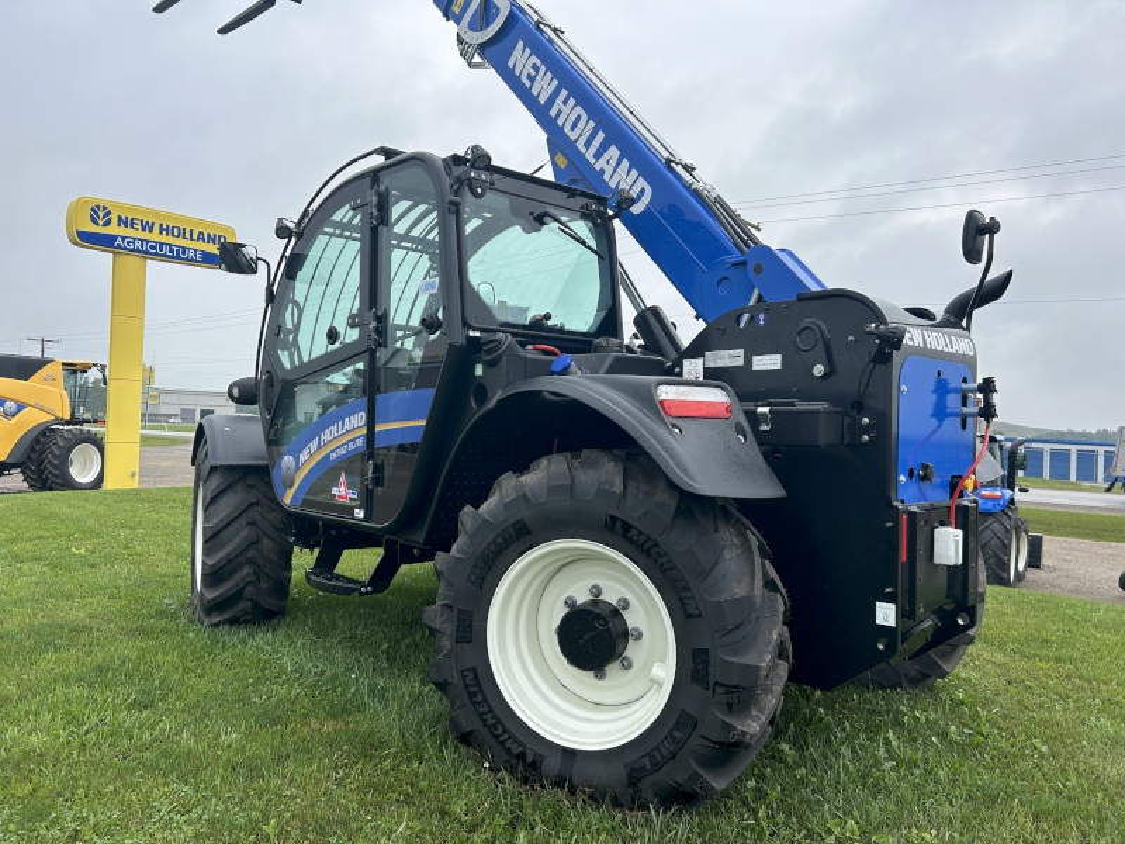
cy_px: 422
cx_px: 562
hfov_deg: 67.3
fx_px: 845
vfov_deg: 53.1
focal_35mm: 26
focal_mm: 5.7
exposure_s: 1/1488
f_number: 1.5
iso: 50
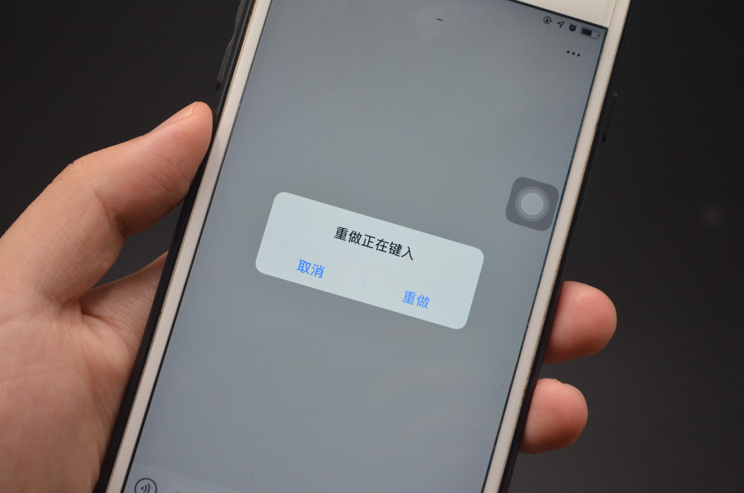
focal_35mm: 68
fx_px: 1392
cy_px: 246
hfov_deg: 29.9
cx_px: 372
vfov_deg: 20.1
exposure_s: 1/500
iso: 1600
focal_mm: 45
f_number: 5.3
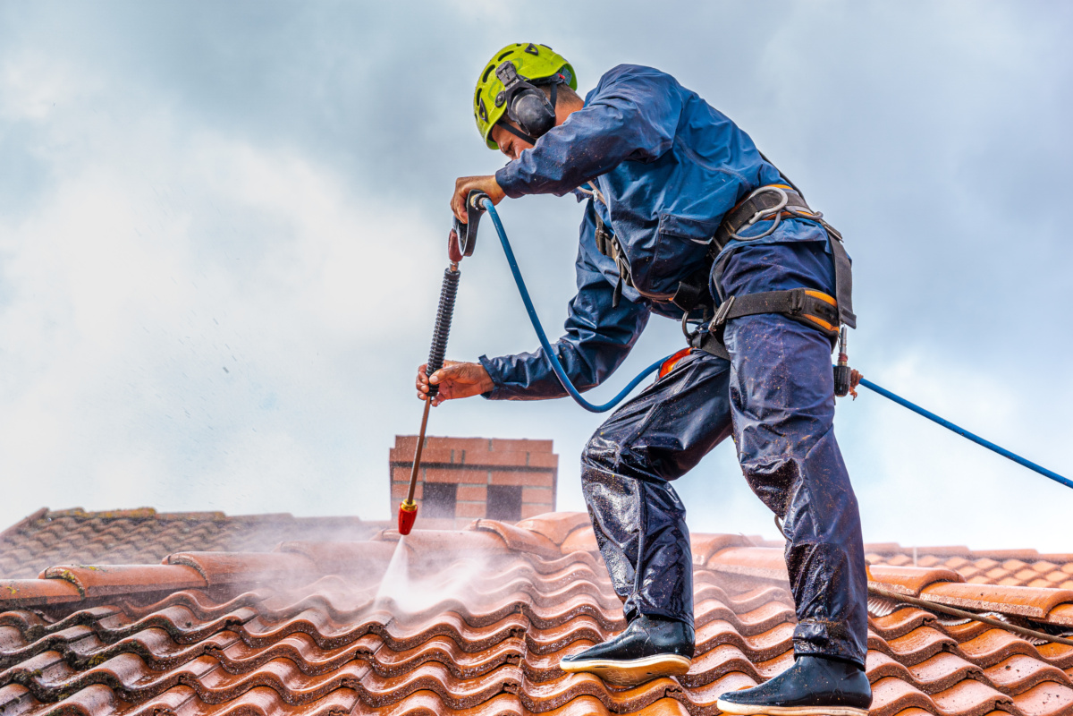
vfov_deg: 15.2
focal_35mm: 90
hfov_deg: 22.6
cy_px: 358
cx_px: 536
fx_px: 2682
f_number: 5.6
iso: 200
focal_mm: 60
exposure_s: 1/250
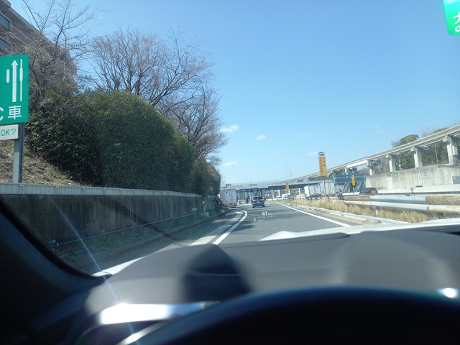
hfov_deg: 69.4
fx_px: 332
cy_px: 172
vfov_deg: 54.9
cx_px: 230
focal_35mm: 25
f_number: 1.8
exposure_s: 1/448
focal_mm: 4.65
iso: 50
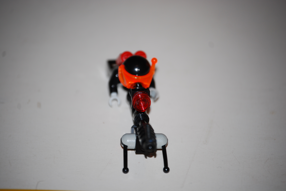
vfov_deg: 7.1
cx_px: 143
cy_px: 96
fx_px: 1551
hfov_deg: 10.5
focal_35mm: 195
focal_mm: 130
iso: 200
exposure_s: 1/60
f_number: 5
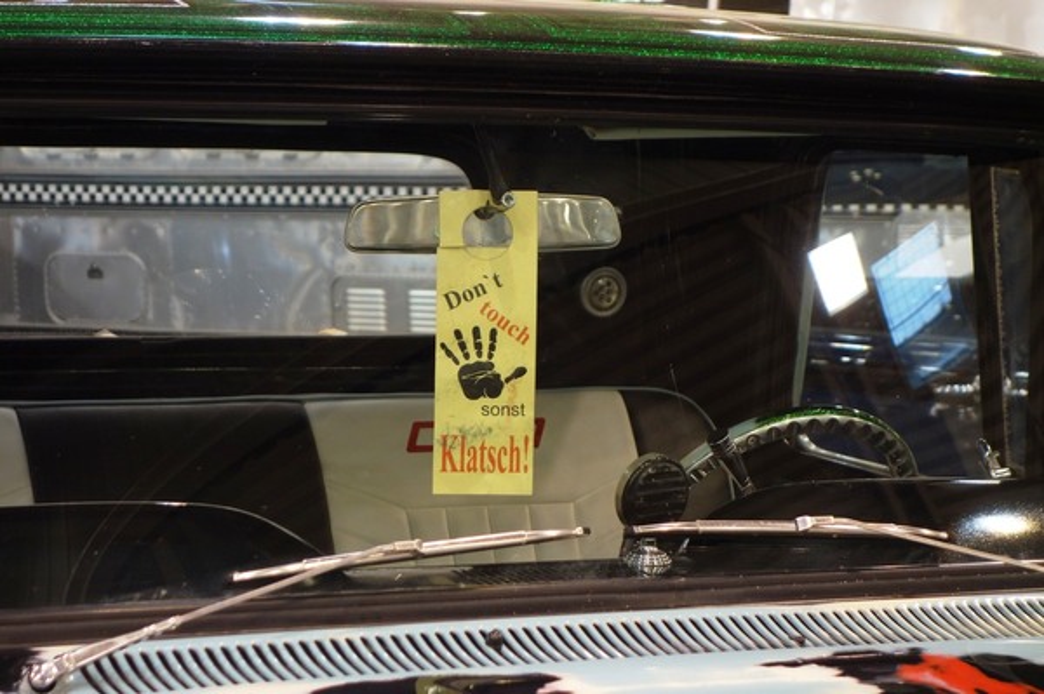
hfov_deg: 20.4
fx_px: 2898
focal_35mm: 100
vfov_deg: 13.7
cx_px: 522
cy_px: 347
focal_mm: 37.1
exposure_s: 1/40
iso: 400
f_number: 4.9
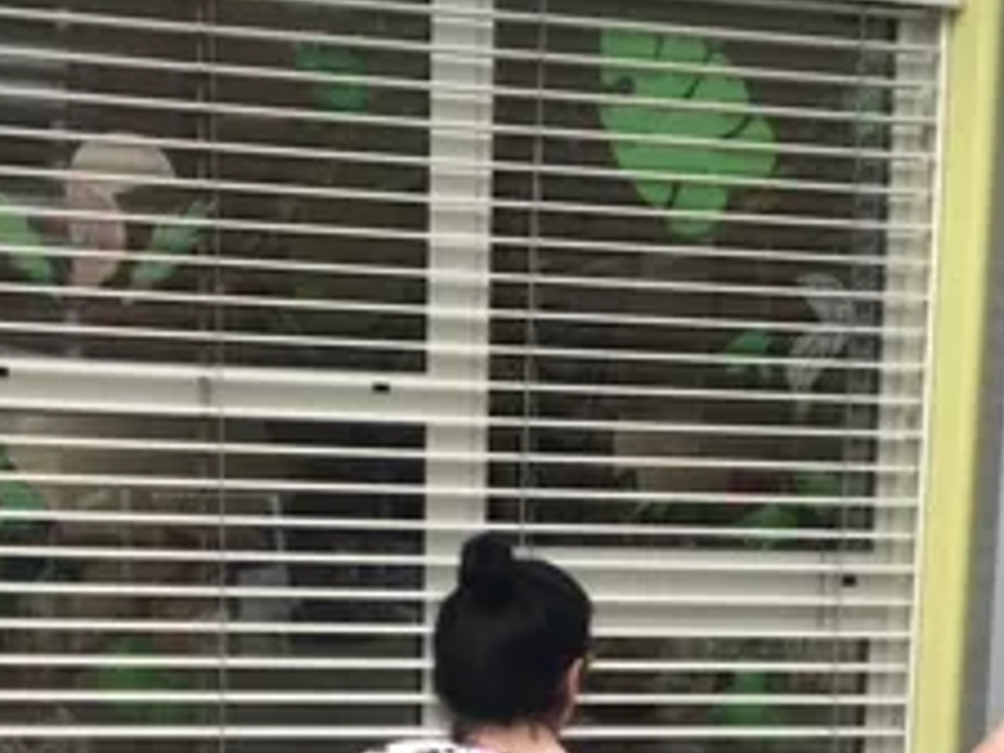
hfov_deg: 23.4
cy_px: 1067
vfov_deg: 16.5
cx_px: 332
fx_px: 2407
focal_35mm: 83
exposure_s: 1/100
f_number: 2.2
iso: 25
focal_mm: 4.15
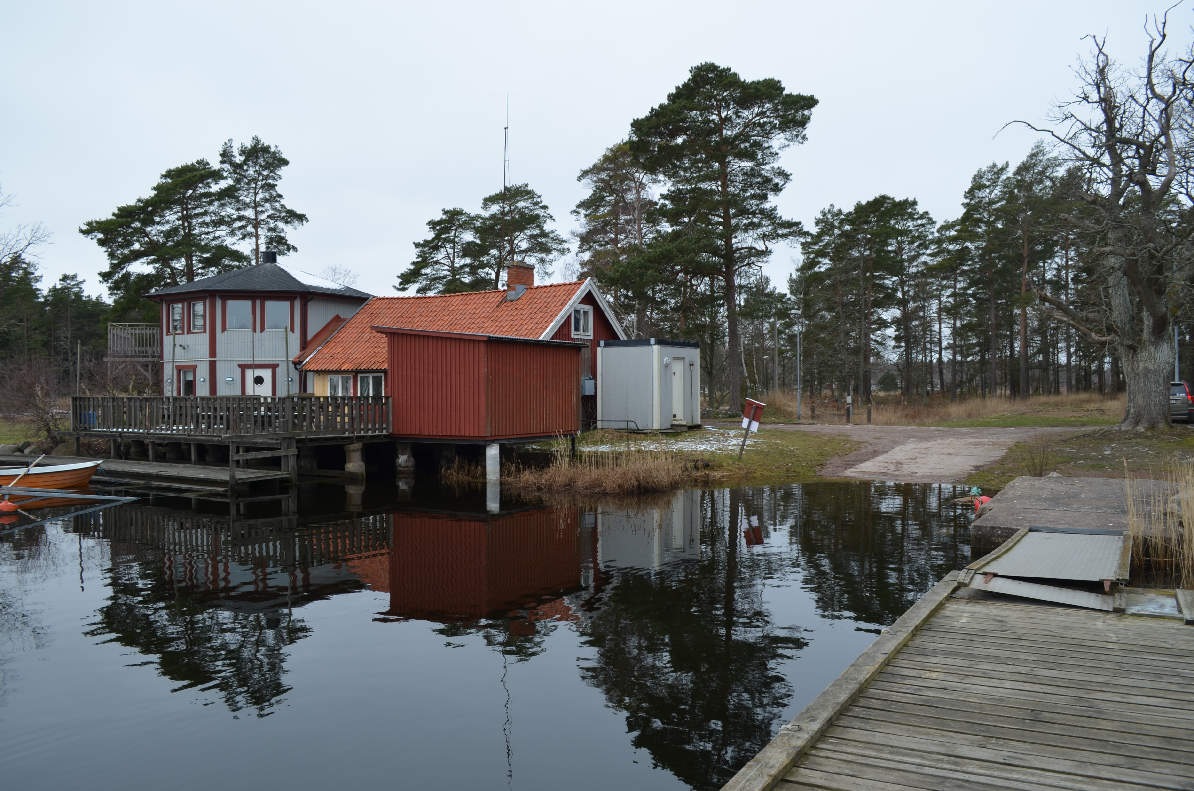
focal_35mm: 27
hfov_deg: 67.5
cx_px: 597
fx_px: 894
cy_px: 396
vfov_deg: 47.7
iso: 100
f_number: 5.6
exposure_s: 1/125
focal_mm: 18
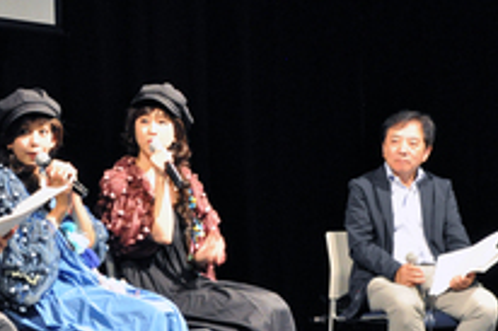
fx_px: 2211
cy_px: 180
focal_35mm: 160
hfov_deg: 12.8
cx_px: 118
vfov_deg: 8.6
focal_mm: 55
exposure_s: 1/50
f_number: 5.6
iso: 2000
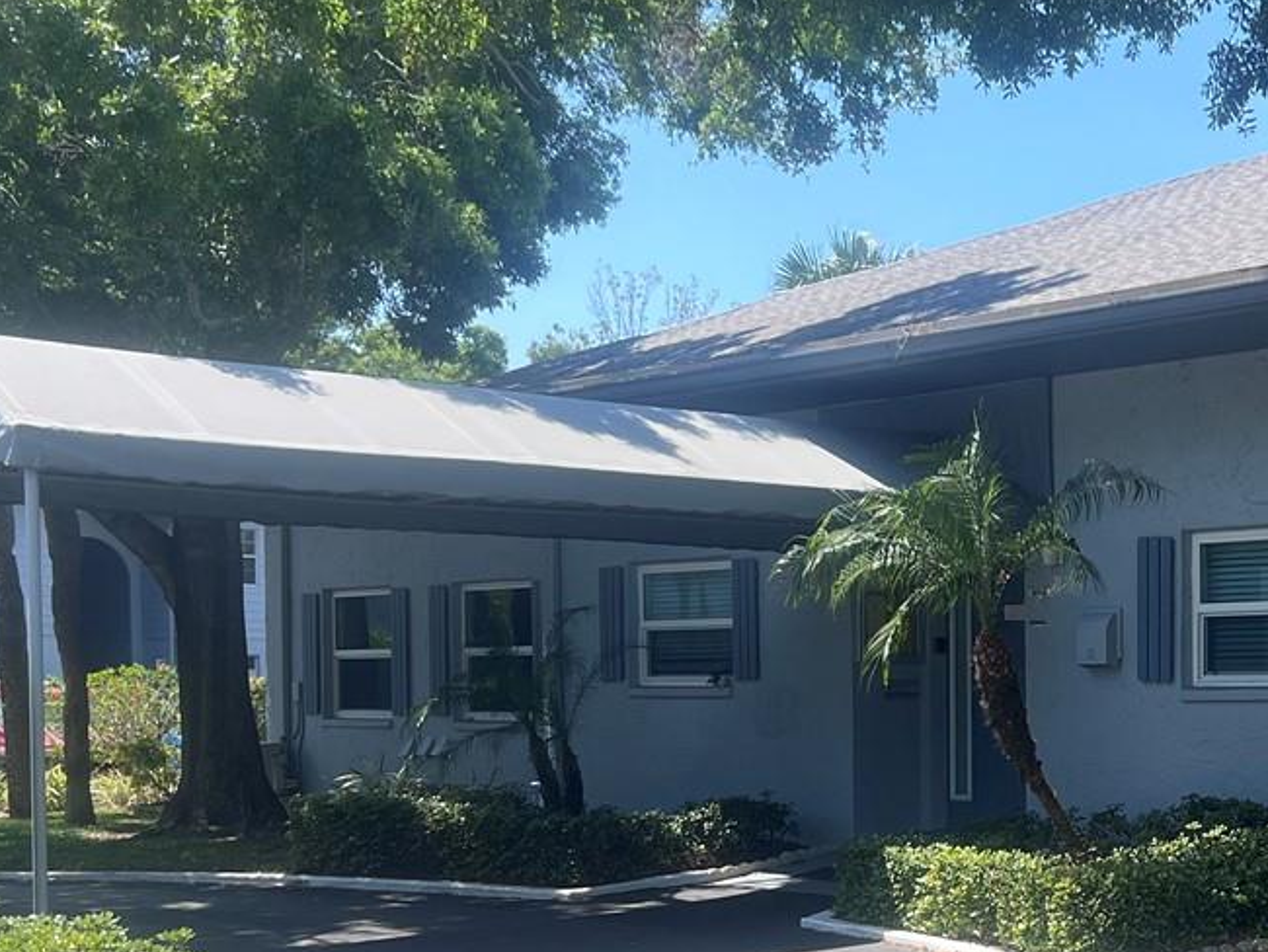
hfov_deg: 29.0
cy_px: 755
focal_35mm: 64
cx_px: 1145
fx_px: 2345
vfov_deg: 22.6
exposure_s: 1/1779
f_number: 1.5
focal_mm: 5.7
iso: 50
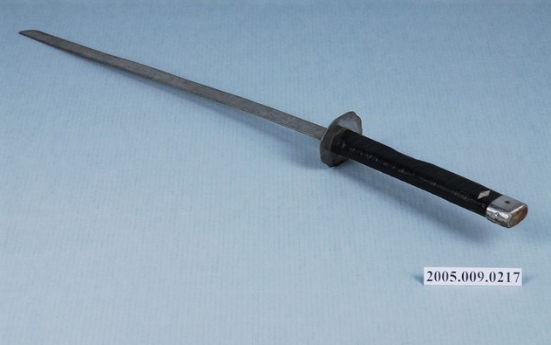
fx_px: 1442
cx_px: 276
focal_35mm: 96
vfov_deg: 13.6
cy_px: 162
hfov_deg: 21.6
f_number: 11
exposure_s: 1/160
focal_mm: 62
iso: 100
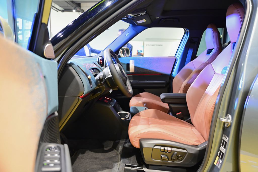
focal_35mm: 28
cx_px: 129
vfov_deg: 46.4
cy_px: 86
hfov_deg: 65.5
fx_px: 201
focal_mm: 28
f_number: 3.5
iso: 1600
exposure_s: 1/25
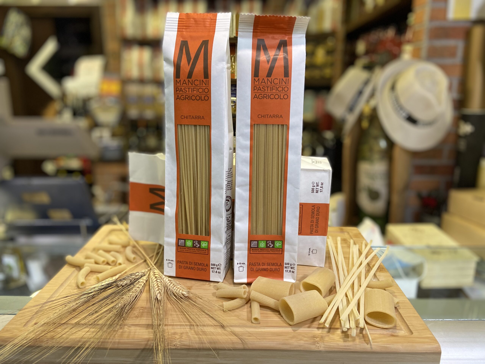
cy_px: 182
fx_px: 364
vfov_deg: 53.1
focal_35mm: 26
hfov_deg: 67.3
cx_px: 242
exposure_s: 1/100
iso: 125
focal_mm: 4.25
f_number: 1.8
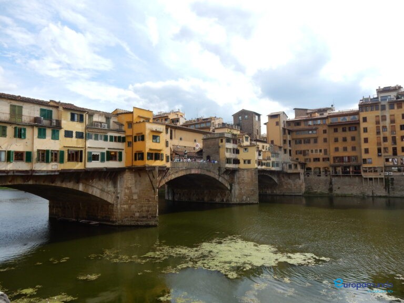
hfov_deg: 69.4
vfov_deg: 54.9
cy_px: 152
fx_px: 292
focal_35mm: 25
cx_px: 202
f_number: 3.7
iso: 125
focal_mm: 4.5
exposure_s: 1/1000
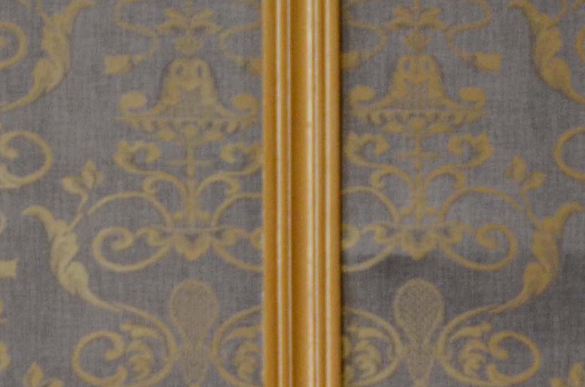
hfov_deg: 3.7
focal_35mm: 566
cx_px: 228
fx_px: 9178
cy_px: 862
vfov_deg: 2.4
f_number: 5.3
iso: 1250
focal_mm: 80
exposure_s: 1/60
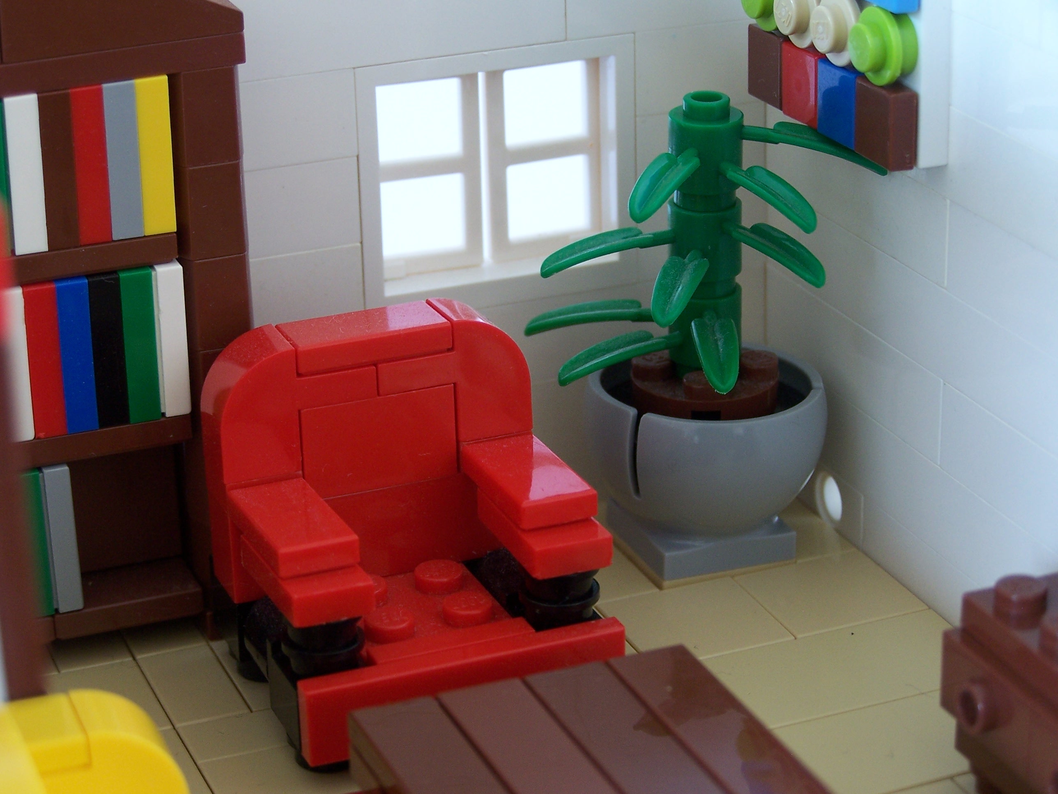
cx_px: 529
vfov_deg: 18.0
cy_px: 397
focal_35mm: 82
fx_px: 2506
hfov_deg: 23.8
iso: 100
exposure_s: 1/15
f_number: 3.2
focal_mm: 13.7
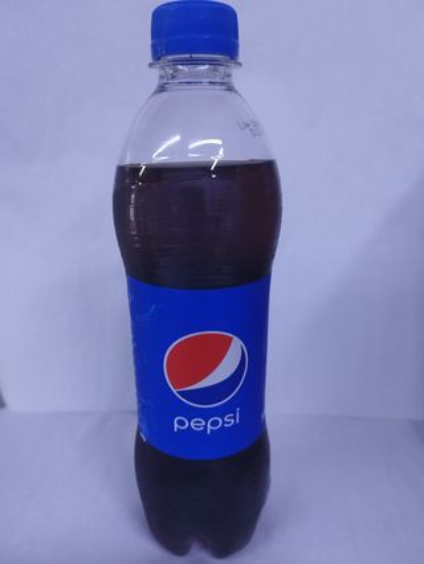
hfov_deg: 53.1
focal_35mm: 26
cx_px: 212
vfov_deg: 67.3
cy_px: 282
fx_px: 424
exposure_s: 1/50
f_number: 1.9
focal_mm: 6.24
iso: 698
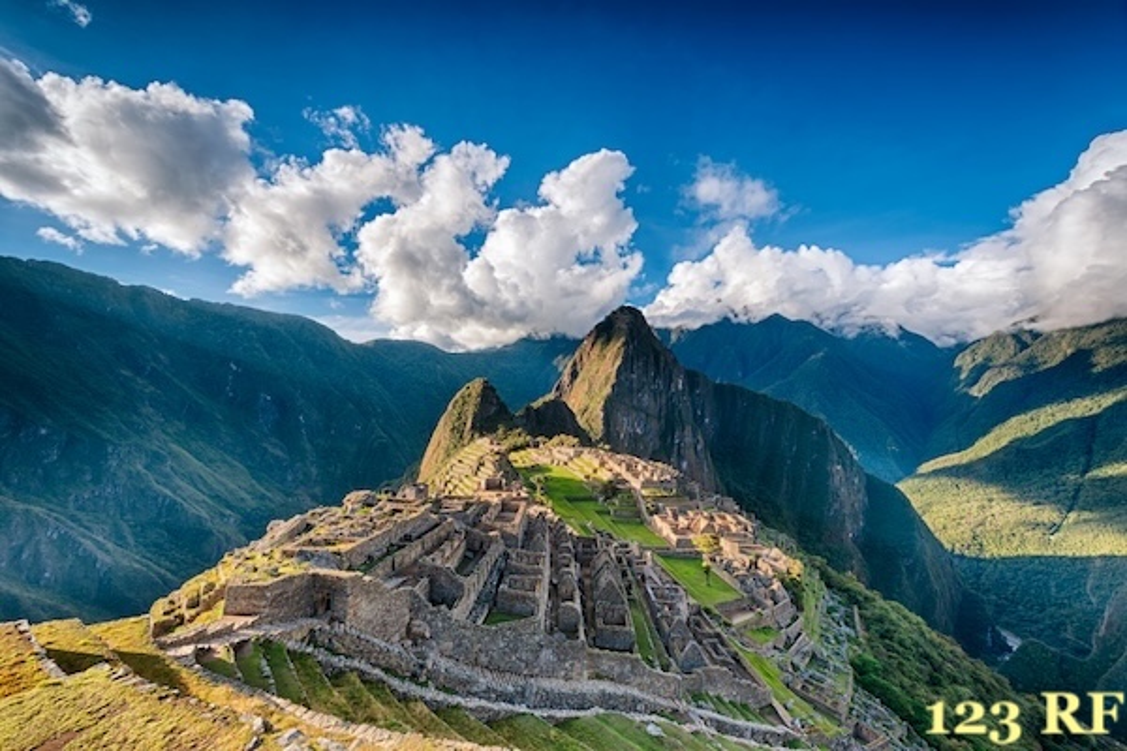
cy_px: 376
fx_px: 438
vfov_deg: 81.2
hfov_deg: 104.3
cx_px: 564
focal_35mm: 14
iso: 100
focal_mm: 14
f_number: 16
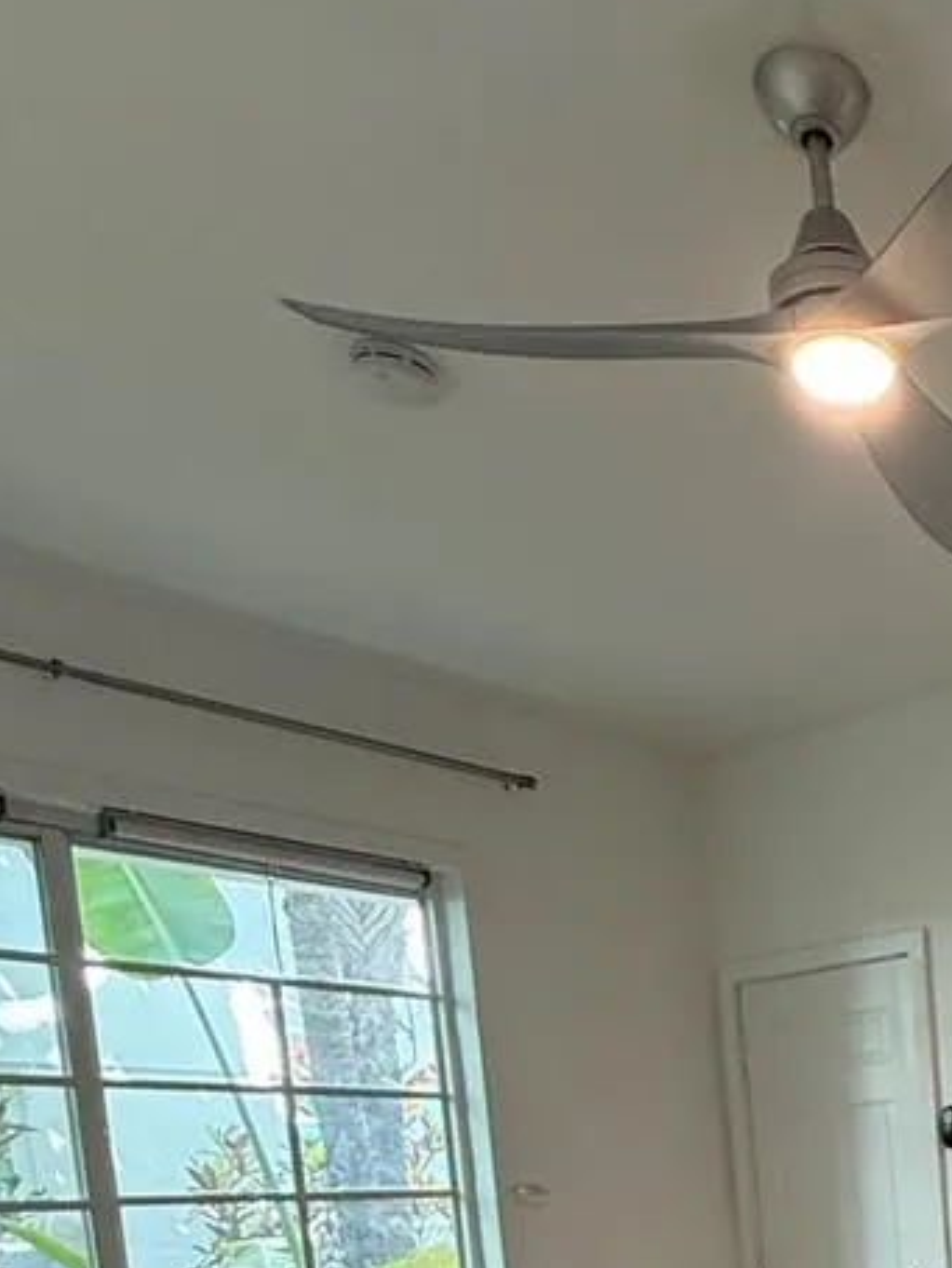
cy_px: 1349
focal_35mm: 37
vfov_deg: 41.4
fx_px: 1355
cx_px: 1203
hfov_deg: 31.1
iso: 250
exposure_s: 1/120
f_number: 2.2
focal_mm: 2.22
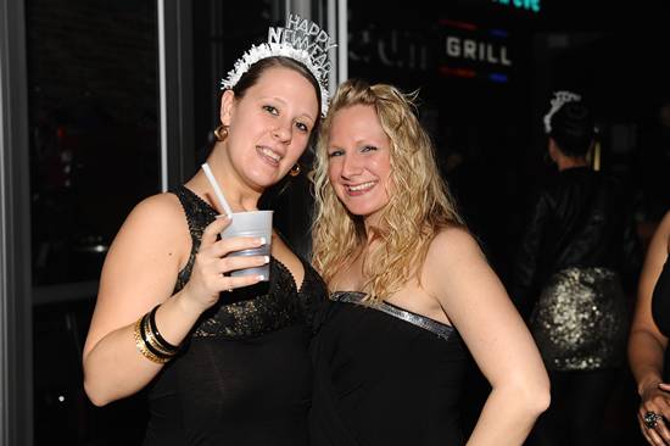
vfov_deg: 24.6
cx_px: 335
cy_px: 223
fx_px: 1023
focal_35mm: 55
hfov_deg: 36.3
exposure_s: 1/250
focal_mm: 55
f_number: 4.8
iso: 800
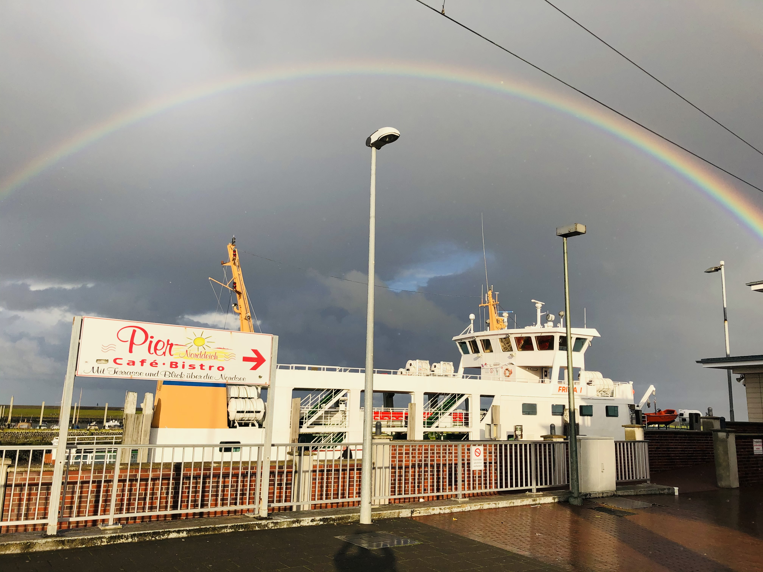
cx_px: 382
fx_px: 617
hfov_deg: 63.4
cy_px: 286
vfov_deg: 49.7
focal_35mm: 28
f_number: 1.8
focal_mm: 4
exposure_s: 1/2208
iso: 20
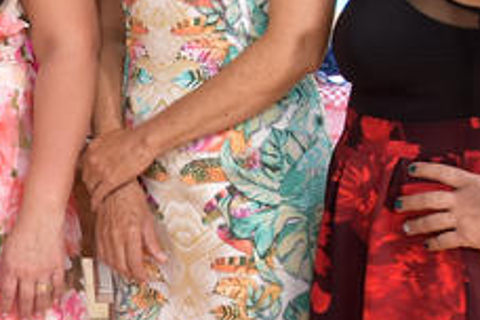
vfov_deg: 9.6
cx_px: -486
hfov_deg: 12.6
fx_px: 1893
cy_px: 248
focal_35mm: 142
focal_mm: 18
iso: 500
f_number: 9
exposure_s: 1/200
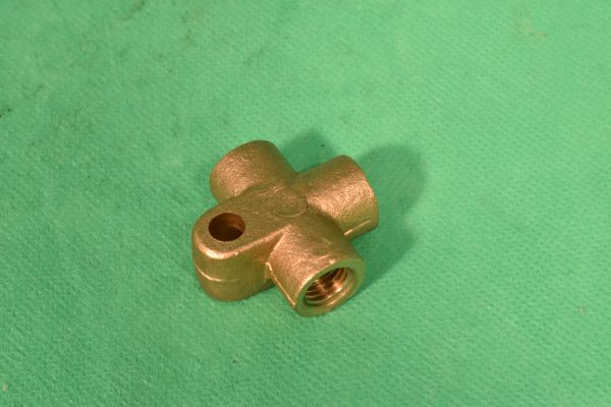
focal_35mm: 82
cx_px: 306
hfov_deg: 24.6
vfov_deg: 16.6
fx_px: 1400
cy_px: 204
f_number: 18
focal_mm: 55
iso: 2800
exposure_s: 1/100
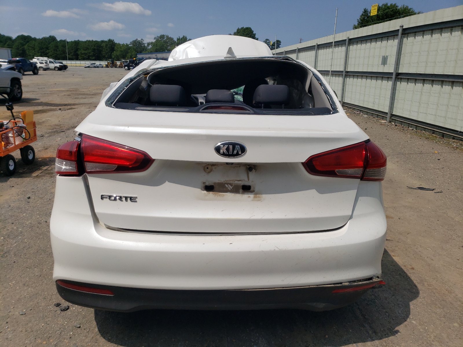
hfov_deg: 67.3
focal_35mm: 26
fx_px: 348
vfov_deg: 53.1
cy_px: 174
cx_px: 232
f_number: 1.5
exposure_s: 1/10000
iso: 50
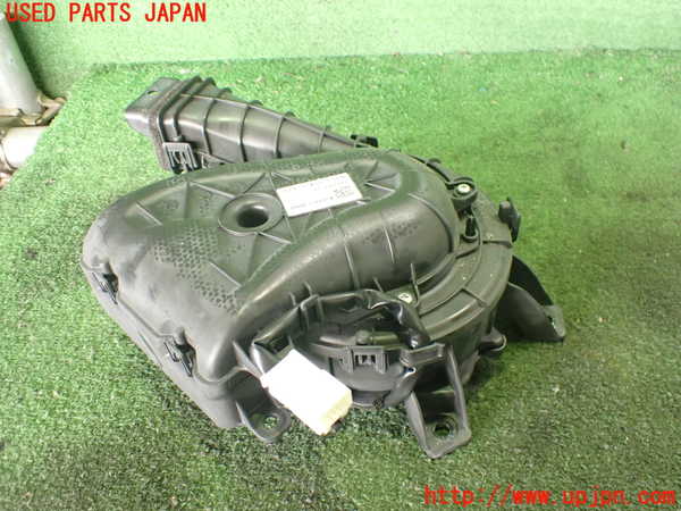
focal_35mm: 30
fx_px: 590
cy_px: 256
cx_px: 340
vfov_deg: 46.8
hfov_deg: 60.0
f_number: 2.3
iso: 800
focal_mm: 5.4
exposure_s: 1/40
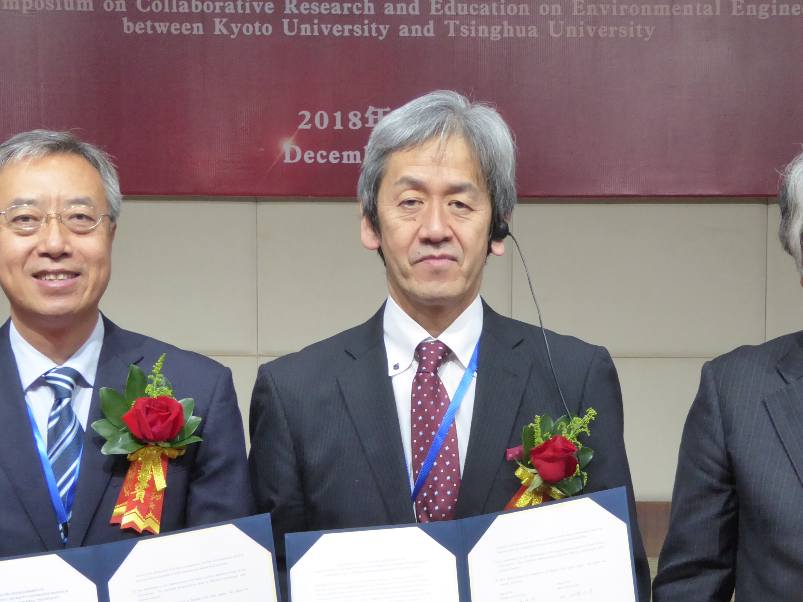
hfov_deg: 17.6
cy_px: 444
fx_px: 2598
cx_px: 476
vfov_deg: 13.2
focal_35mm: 112
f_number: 4.5
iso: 400
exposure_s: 1/20
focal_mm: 12.5
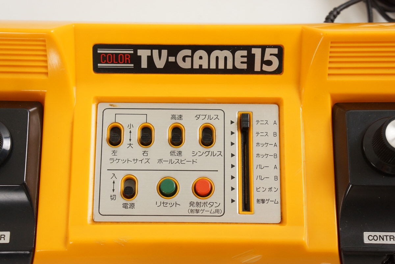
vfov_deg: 18.2
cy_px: 132
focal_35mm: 75
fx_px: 823
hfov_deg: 27.0
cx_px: 198
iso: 1000
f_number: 6.3
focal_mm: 50
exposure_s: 1/80
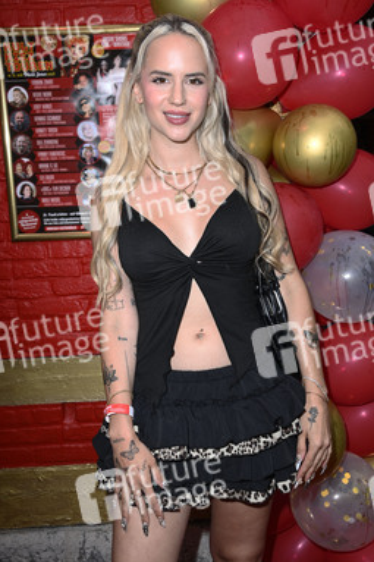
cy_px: 270
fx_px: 733
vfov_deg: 41.9
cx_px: 194
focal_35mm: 47
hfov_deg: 28.6
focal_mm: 45
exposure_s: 1/250
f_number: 5.6
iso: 1000
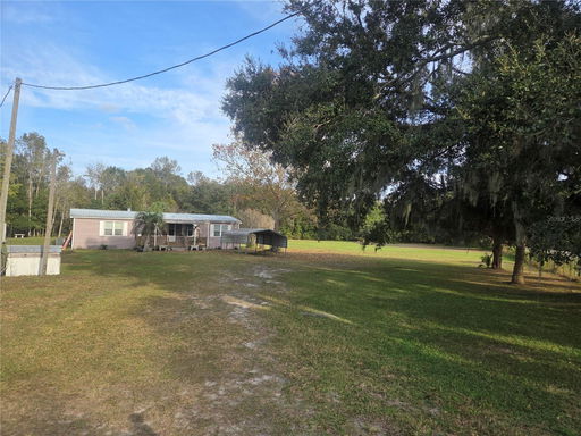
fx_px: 386
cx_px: 290
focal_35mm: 23
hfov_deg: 73.9
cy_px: 218
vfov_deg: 58.9
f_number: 1.8
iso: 80
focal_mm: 5.4
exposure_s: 1/1930
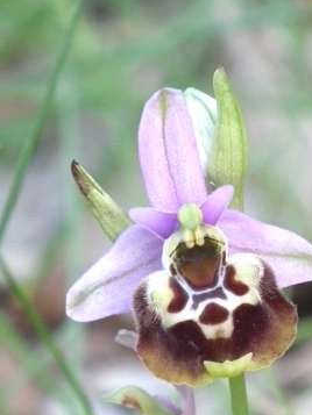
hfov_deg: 25.4
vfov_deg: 33.4
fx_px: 685
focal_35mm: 57
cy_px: 290
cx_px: 225
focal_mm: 8
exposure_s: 1/584
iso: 100
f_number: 2.8
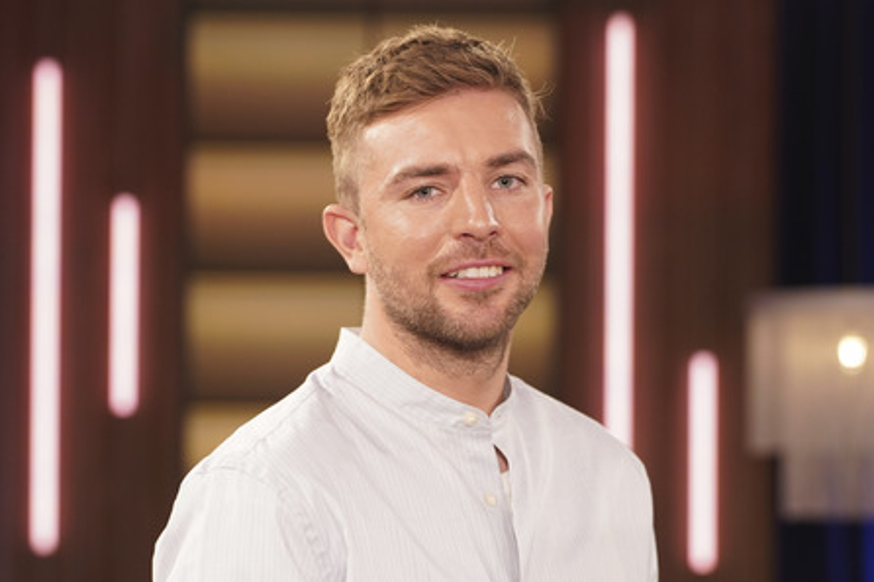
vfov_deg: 15.3
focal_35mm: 89
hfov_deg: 22.9
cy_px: 292
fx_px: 2160
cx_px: 434
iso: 1600
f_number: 3.5
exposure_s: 1/100
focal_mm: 88
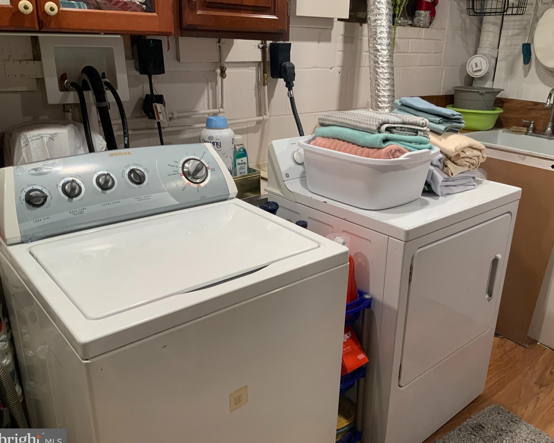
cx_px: 296
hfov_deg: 57.1
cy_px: 225
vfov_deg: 47.1
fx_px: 508
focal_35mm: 31
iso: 80
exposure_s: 1/60
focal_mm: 3
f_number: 1.8
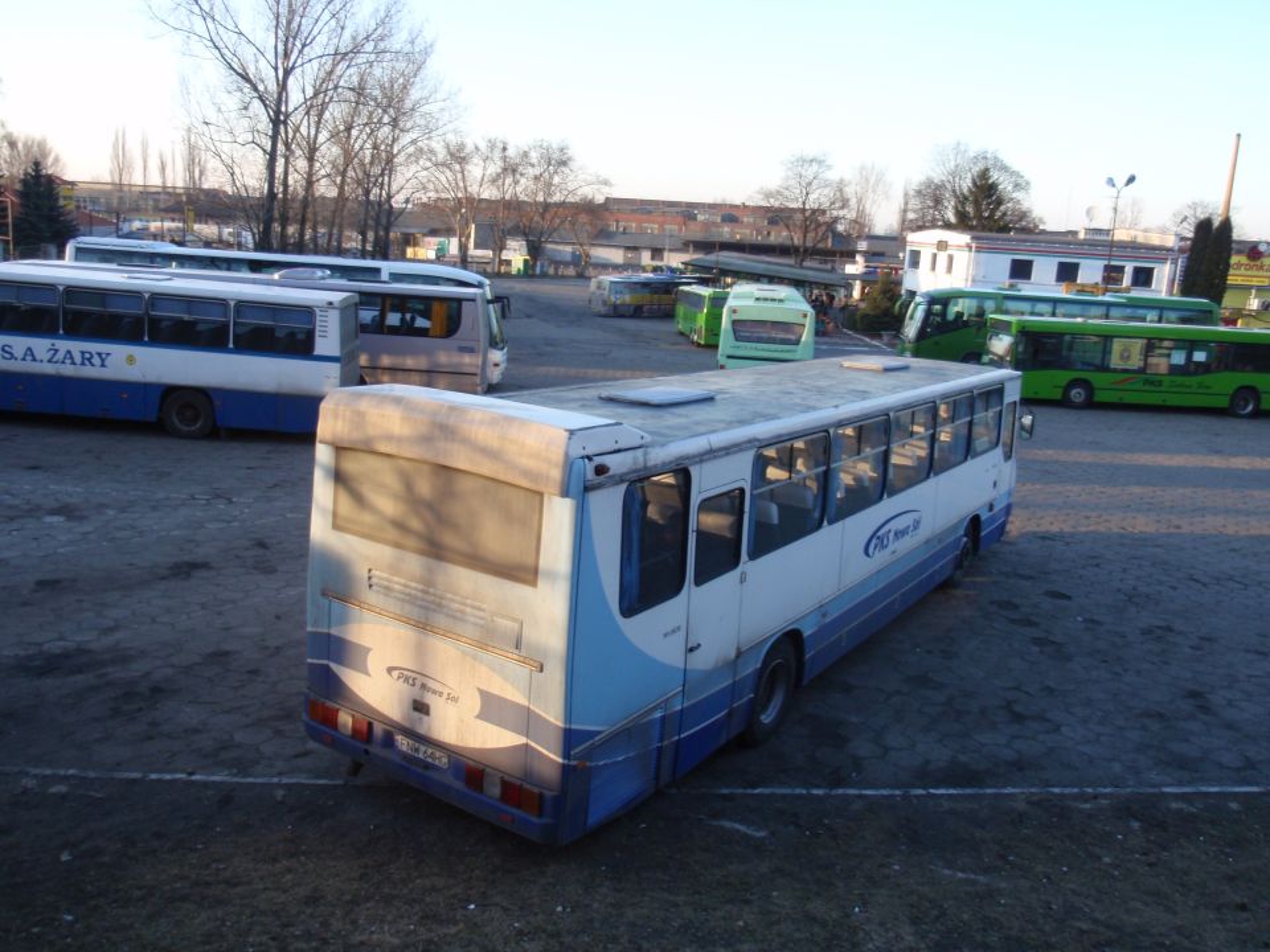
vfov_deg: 49.7
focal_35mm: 28
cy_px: 476
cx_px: 635
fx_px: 1027
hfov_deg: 63.4
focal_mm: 5
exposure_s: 1/100
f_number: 3.2
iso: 64
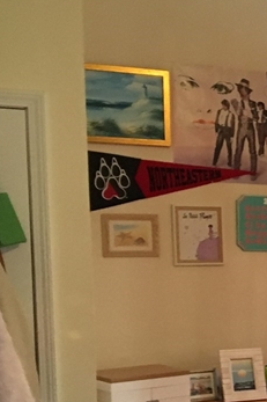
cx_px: 500
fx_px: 991
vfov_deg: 22.5
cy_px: 338
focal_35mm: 89
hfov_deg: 13.5
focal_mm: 4.15
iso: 200
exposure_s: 1/24
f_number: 2.2
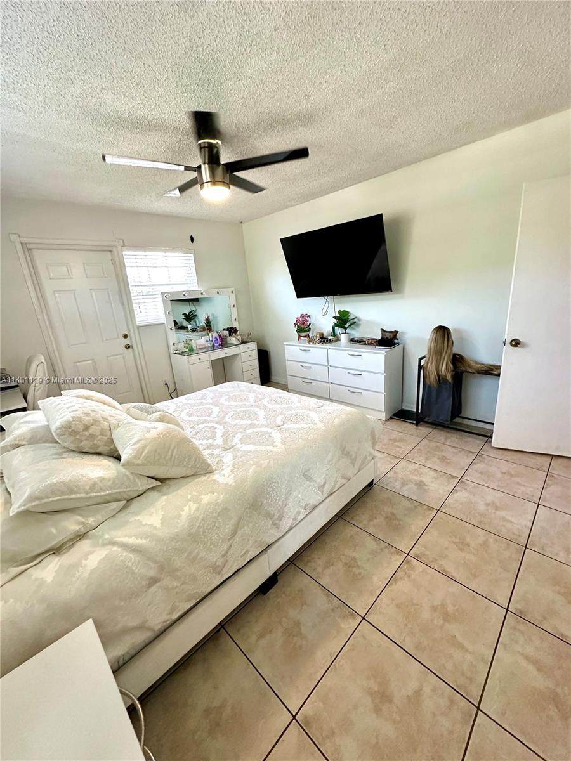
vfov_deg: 102.1
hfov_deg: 85.7
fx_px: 308
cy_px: 380
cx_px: 286
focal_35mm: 14
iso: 320
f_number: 2.2
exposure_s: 1/120
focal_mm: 2.22
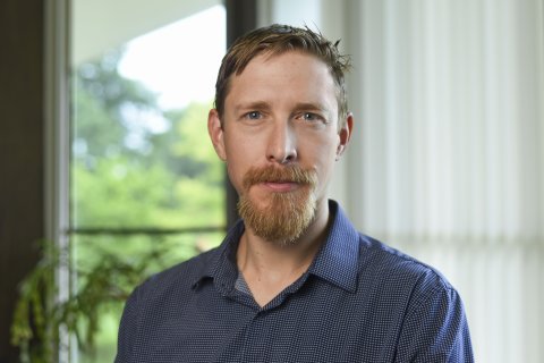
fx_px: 755
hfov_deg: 39.6
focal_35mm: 50
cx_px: 272
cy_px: 182
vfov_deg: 27.0
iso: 250
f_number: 2.8
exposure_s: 1/100
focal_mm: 50
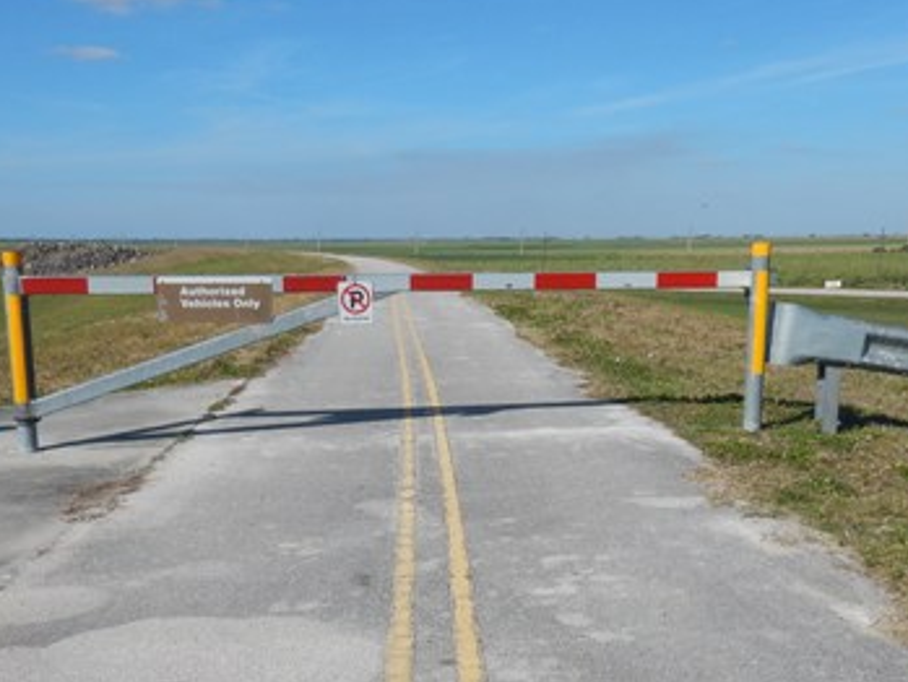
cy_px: 409
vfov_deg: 42.8
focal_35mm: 33
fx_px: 866
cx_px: 447
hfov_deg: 55.3
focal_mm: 4.3
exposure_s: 1/400
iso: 125
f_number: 8.2
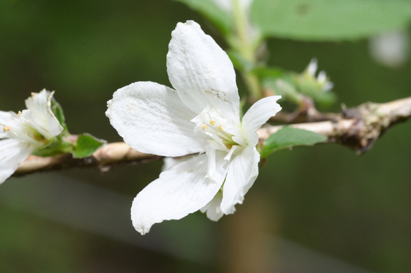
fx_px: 1198
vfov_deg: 13.0
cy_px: 136
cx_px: 206
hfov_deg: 19.5
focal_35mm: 105
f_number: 25
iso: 4000
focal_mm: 105
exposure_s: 1/200
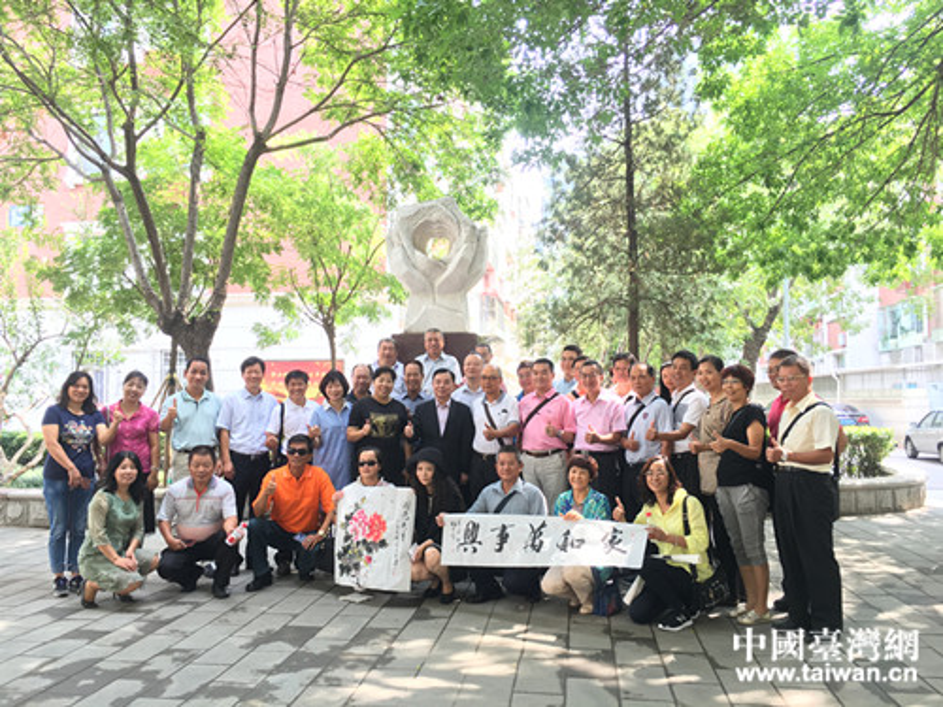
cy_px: 354
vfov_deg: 48.2
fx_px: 790
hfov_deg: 61.7
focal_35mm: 29
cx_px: 472
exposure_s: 1/50
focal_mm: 4.15
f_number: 2.2
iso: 32
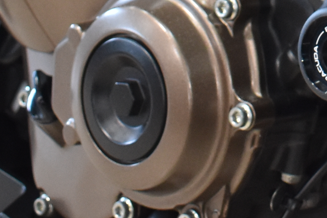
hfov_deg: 10.5
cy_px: -297
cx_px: 520
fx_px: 1698
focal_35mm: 187
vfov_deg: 6.9
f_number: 3.8
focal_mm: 22
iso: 800
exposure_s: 1/60
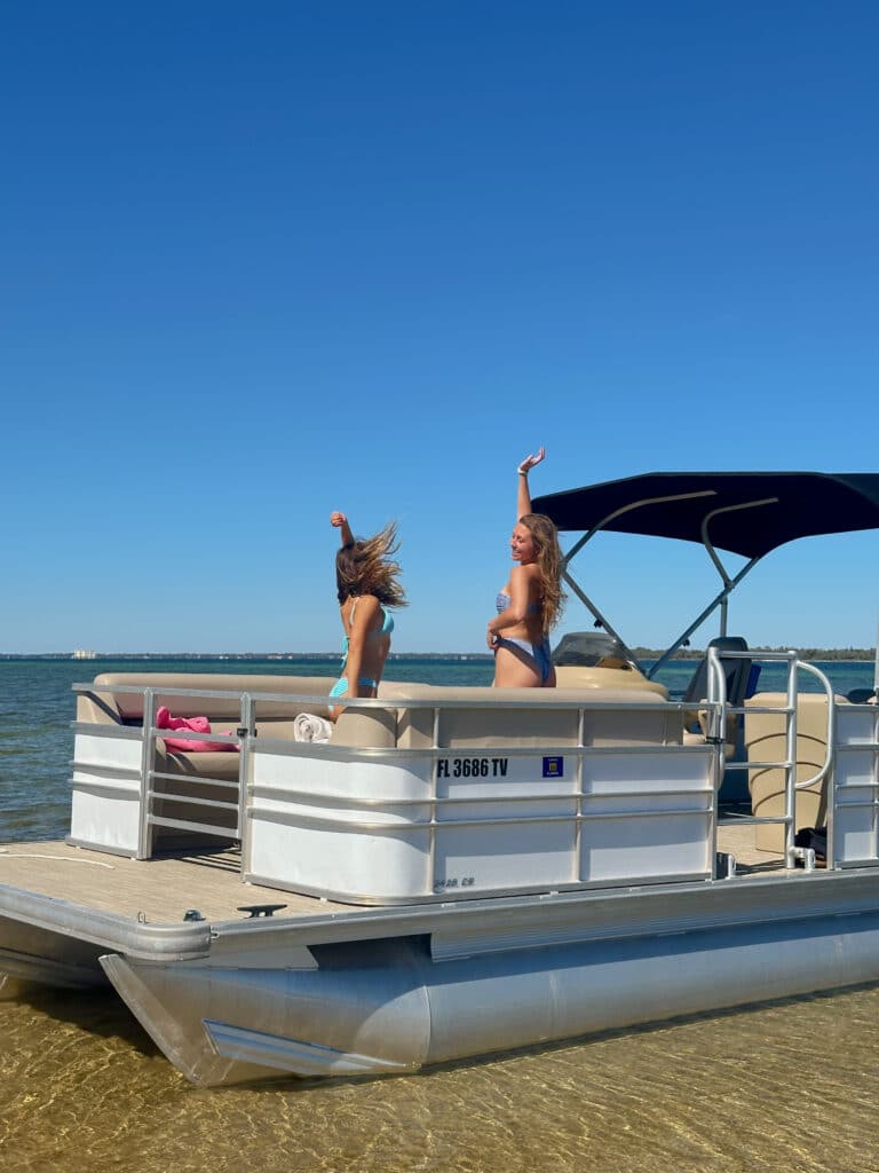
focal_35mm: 48
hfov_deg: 30.3
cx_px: 440
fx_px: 1625
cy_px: 586
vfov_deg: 39.7
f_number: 1.78
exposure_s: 1/6623
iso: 64
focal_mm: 6.86
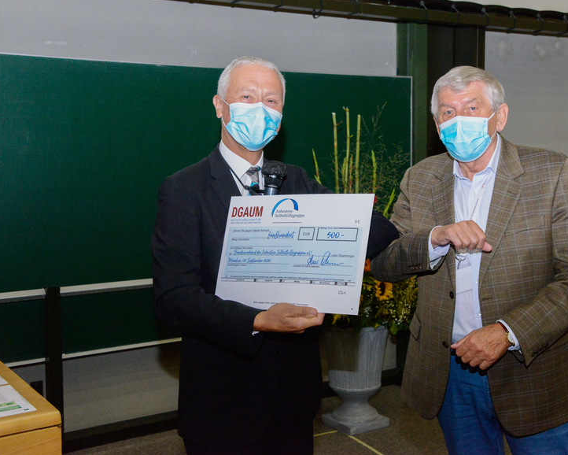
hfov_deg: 36.5
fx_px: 858
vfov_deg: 29.7
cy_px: 228
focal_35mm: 51
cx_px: 334
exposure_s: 1/160
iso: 8063
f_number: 8
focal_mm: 45
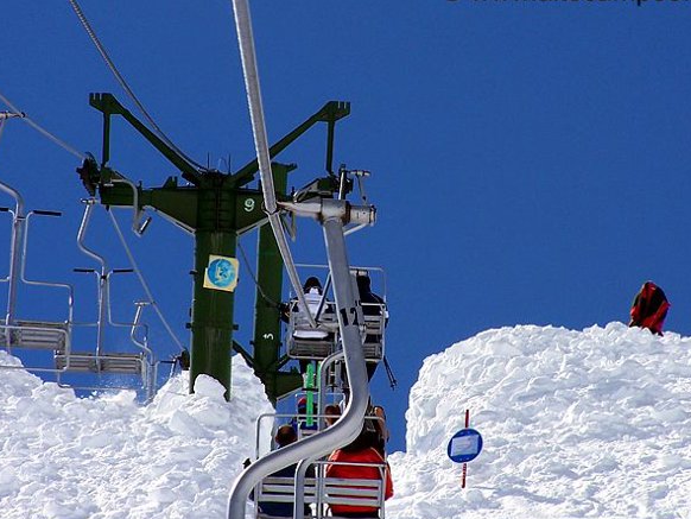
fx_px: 7269
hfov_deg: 5.4
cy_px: 249
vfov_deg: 4.1
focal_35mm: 364
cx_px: 362
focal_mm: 51
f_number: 7.1
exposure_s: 1/750
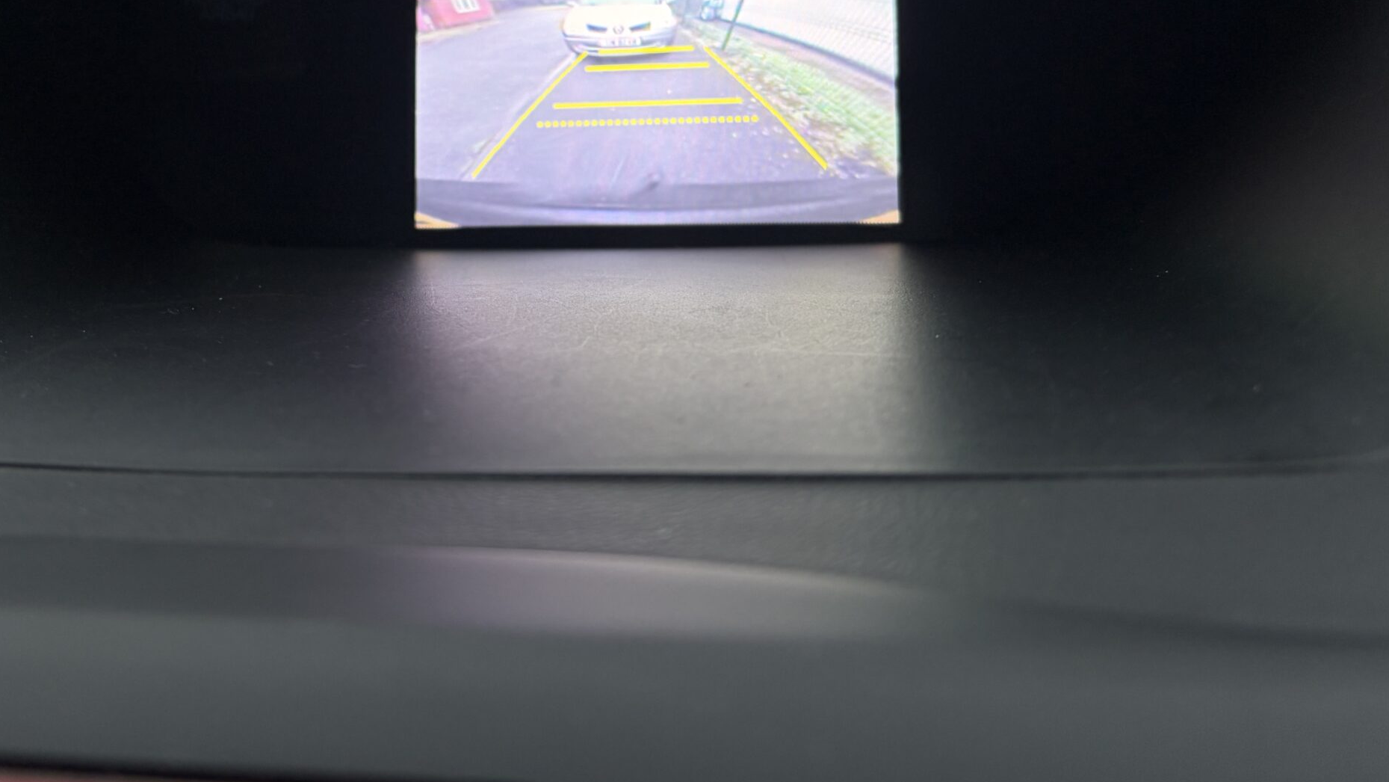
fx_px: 1437
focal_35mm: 39
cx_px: 547
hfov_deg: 51.2
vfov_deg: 29.7
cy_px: 153
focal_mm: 5.96
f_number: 1.6
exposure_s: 1/121
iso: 80
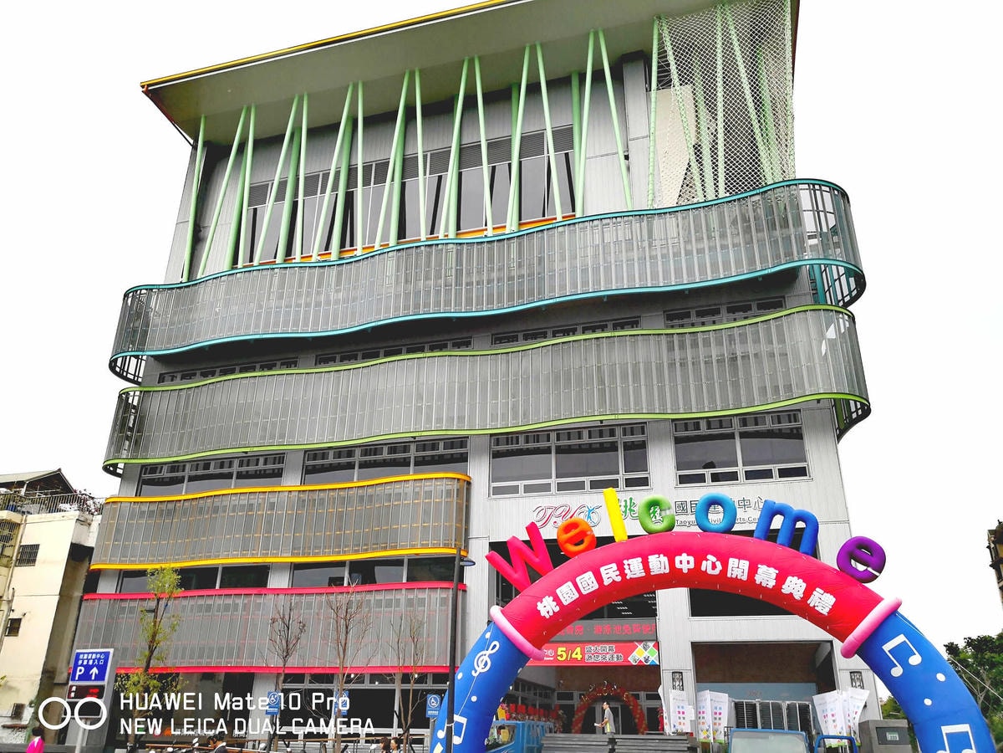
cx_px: 502
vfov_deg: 51.4
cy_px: 376
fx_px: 782
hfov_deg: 65.3
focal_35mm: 27
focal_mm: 3.95
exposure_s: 1/1387
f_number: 1.6
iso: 50
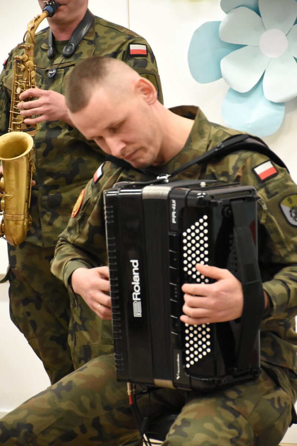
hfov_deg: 9.6
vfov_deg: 14.4
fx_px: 1763
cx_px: 148
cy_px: 223
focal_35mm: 142
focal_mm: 95
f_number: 5.3
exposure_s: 1/125
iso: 7200
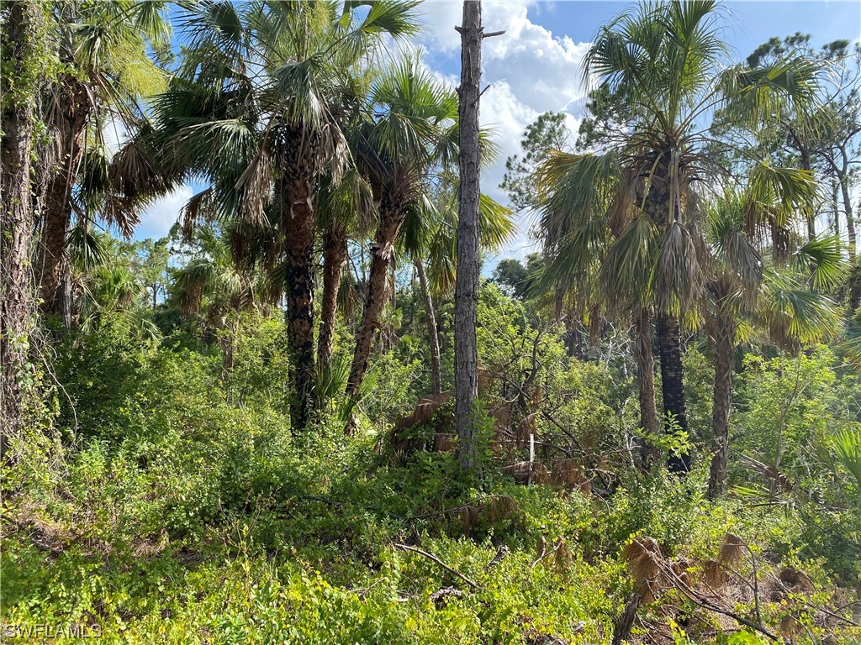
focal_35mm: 26
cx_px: 430
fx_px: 647
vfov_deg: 53.1
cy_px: 322
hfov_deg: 67.3
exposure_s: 1/1124
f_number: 1.8
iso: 32
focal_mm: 4.25
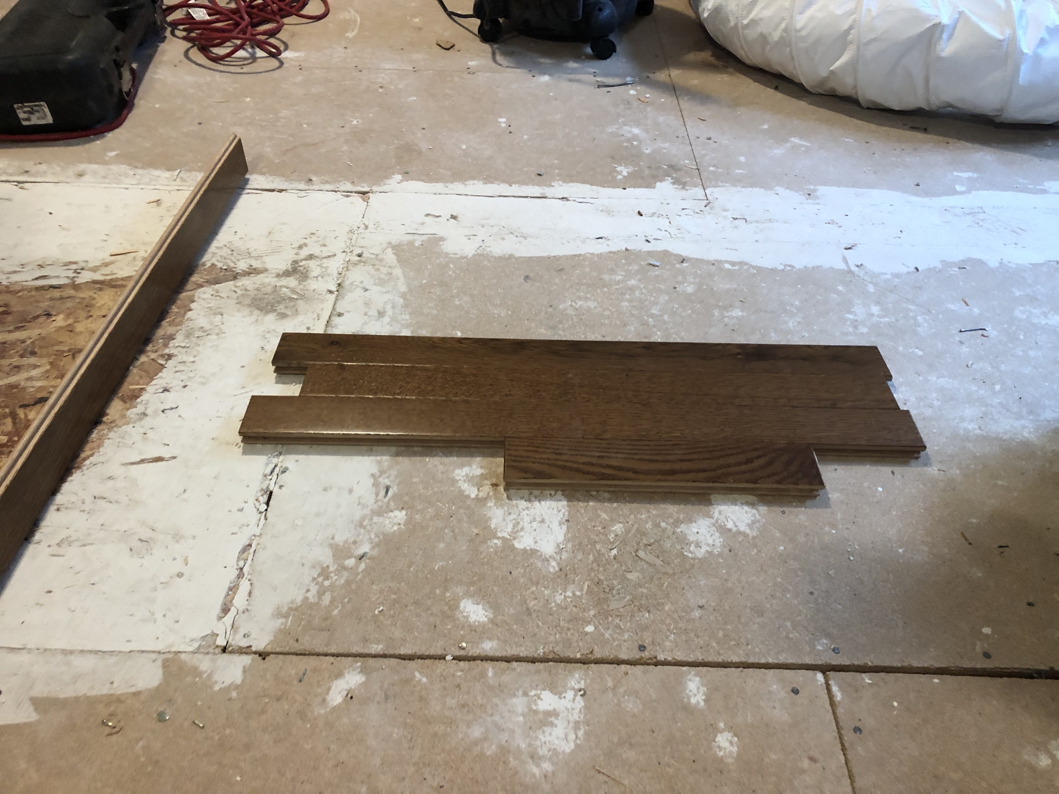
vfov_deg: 49.7
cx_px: 530
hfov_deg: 63.4
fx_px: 857
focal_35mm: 28
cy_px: 397
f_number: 1.8
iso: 50
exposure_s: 1/15
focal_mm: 3.99
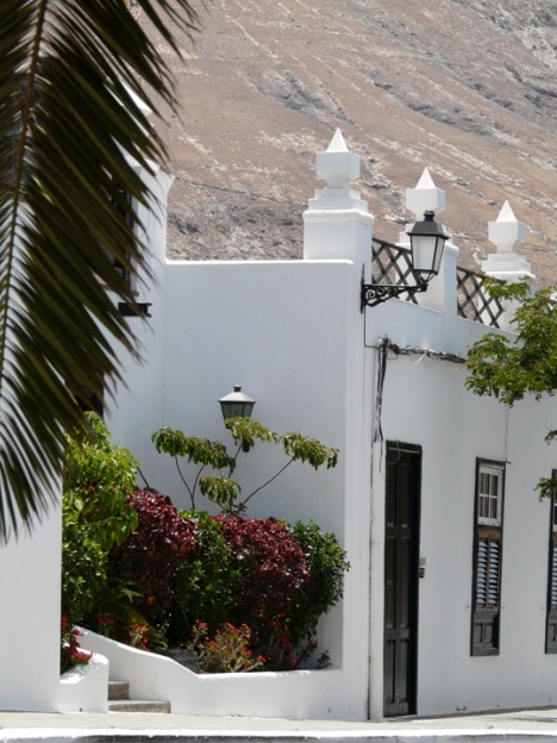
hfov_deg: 7.9
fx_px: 4012
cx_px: 287
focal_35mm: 187
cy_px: 361
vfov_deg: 10.6
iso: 100
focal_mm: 28.8
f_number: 5.6
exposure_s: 1/400
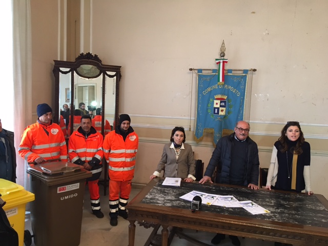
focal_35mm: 29
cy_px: 123
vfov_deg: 48.2
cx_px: 164
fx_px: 275
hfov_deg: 61.7
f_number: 2.2
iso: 200
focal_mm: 4.15
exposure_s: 1/20
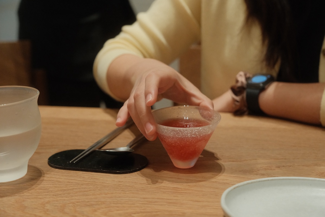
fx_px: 478
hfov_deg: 37.5
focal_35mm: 53
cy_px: 108
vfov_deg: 25.5
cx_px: 162
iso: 3200
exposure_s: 1/125
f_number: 3.6
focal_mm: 35.1
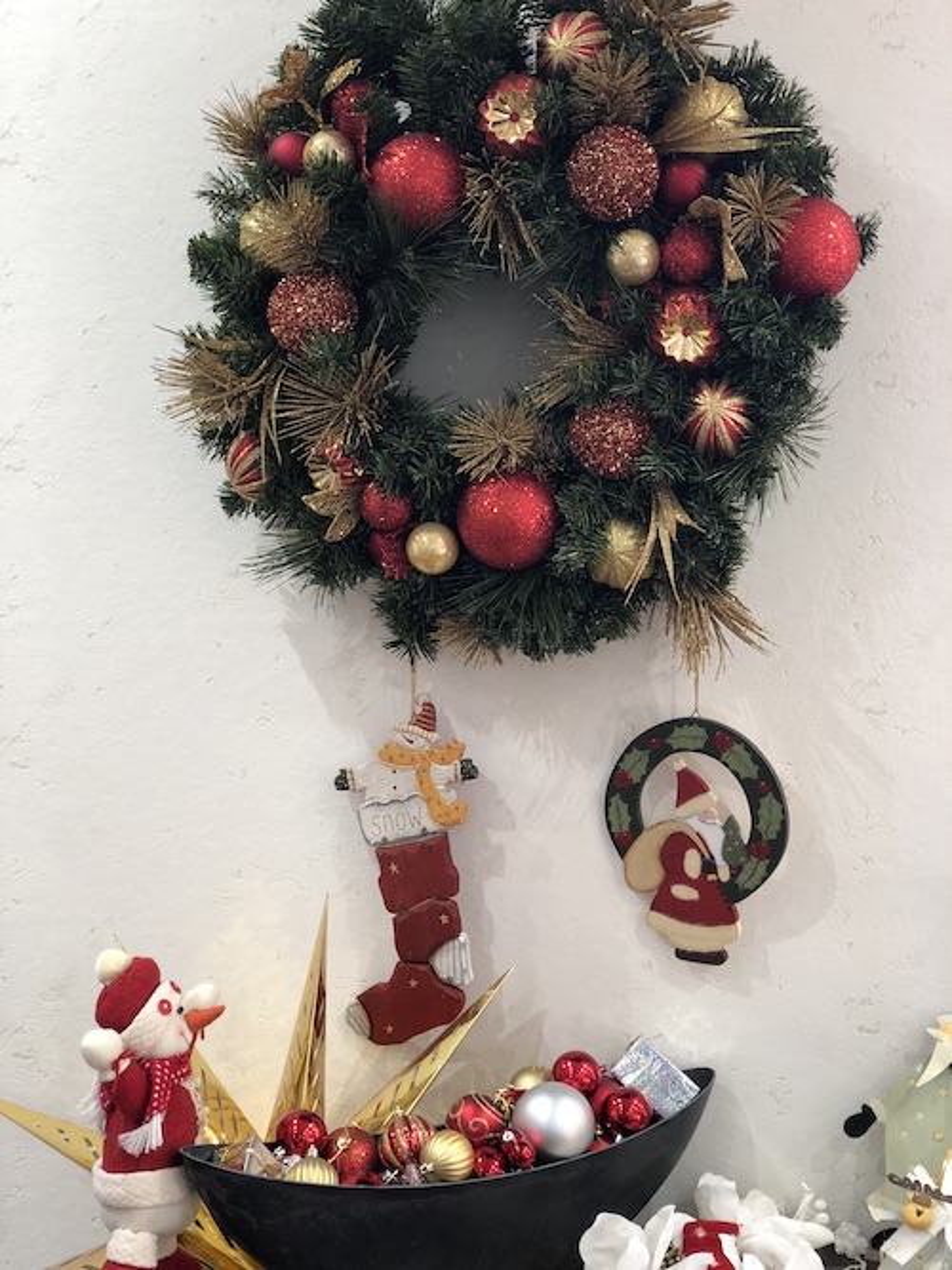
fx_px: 1907
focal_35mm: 52
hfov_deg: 28.0
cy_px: 635
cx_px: 476
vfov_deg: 36.8
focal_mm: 6
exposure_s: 1/60
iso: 64
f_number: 2.4
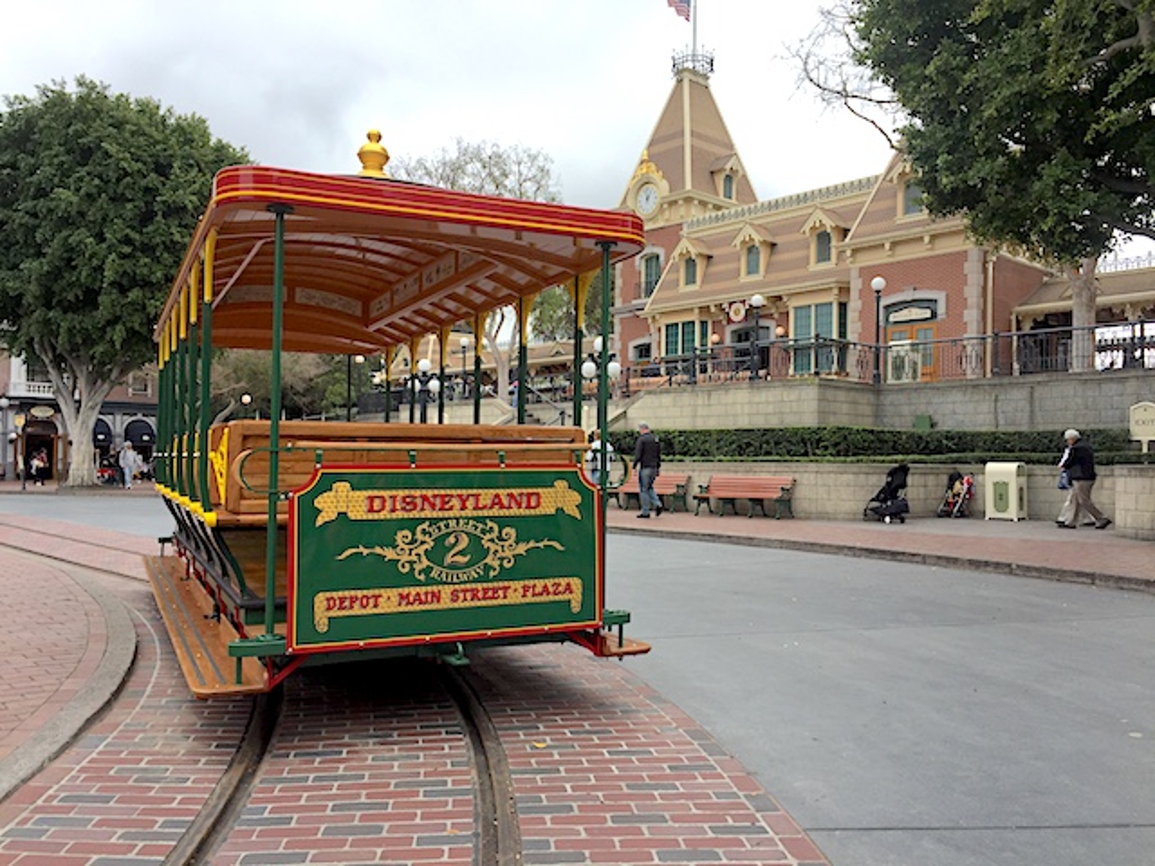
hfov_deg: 61.7
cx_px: 578
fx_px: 968
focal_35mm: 29
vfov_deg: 48.2
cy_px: 433
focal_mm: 4.15
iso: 32
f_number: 2.2
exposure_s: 1/1041
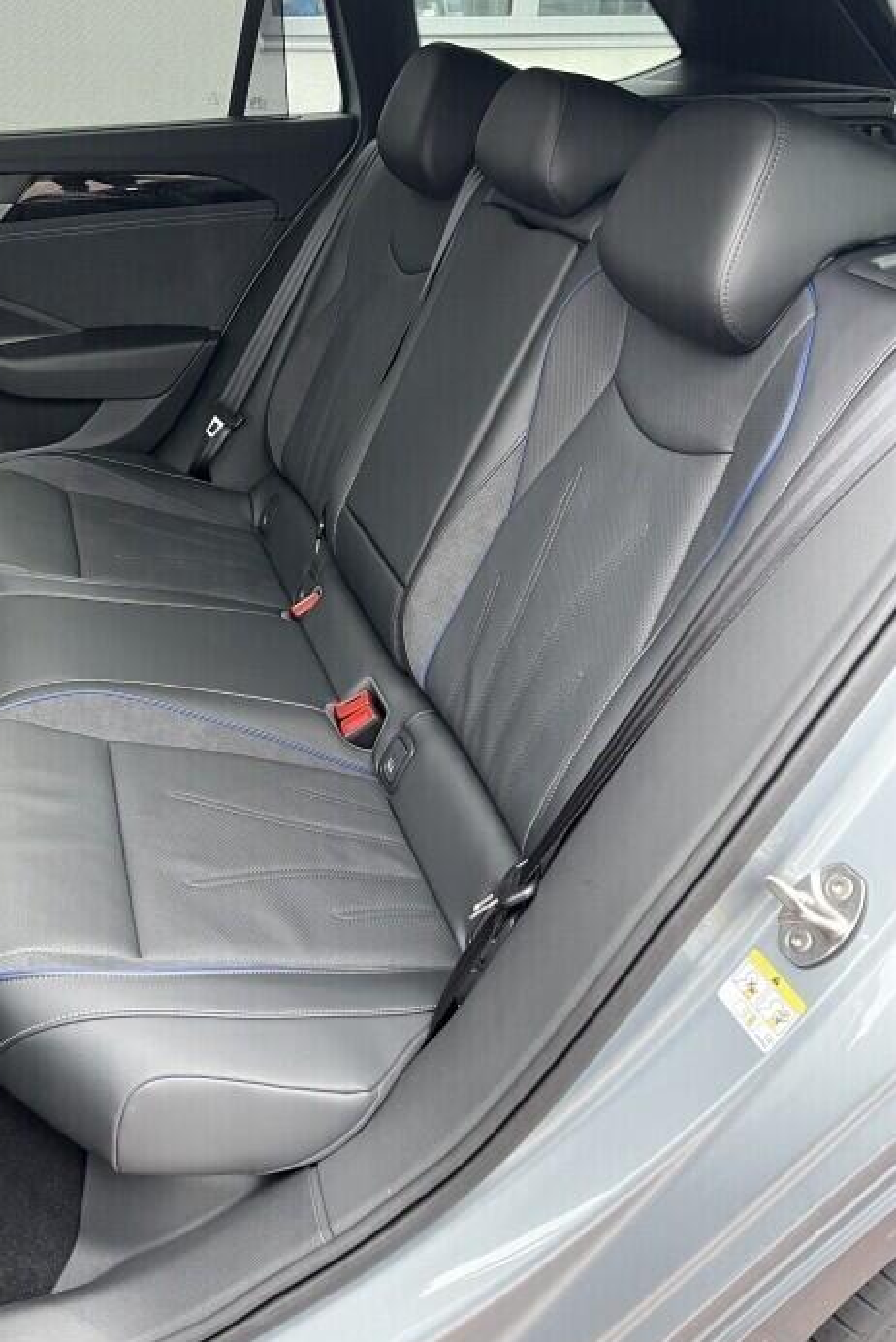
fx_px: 1119
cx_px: 341
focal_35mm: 30
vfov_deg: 61.8
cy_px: 617
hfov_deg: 43.3
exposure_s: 1/60
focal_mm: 5.1
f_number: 1.6
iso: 400
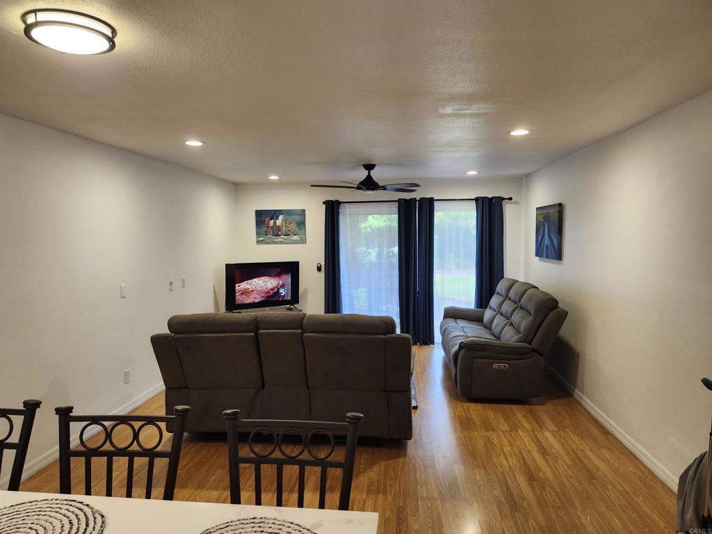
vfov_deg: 58.9
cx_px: 356
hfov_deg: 73.9
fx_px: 473
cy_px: 267
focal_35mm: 23
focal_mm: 5.54
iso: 250
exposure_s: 1/120
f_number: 1.8
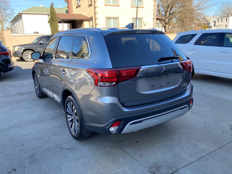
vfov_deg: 49.7
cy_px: 87
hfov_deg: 63.4
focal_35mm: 28
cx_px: 116
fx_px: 188
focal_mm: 3.99
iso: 20
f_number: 1.8
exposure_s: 1/252
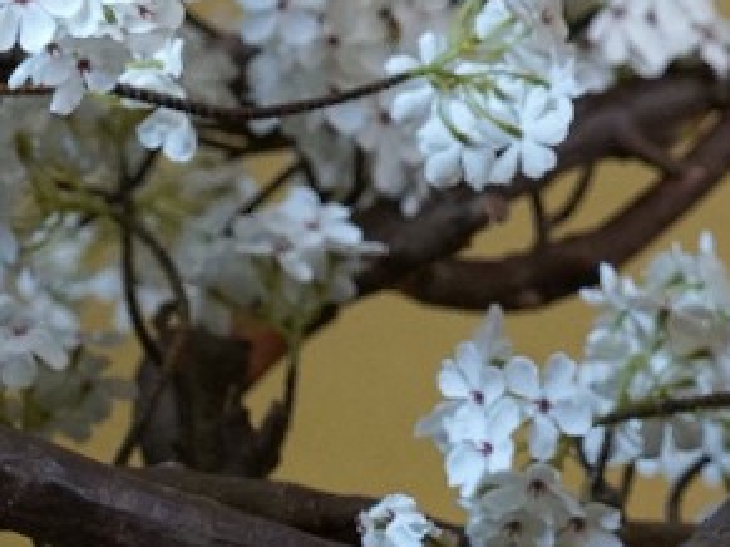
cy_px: -295
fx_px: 10919
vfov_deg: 2.9
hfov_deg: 3.8
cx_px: 1234
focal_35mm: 518
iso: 800
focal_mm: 112
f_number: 5.6
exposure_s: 1/160
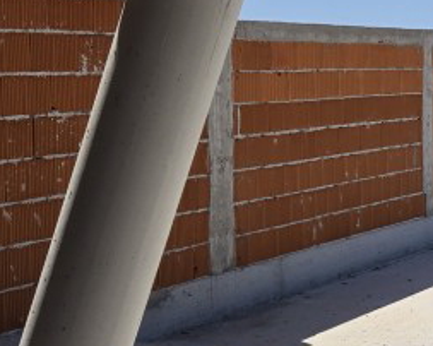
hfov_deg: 18.0
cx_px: 707
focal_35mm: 91
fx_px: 1165
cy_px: 115
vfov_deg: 16.8
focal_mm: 5.4
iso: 25
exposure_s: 1/3647
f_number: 1.8
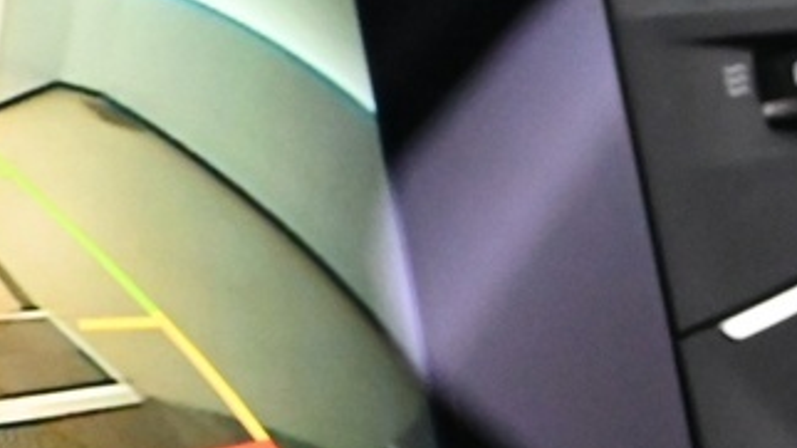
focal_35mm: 174
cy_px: 198
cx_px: -433
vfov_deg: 7.0
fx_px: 3677
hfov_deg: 11.8
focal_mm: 22
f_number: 4
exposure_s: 1/50
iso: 3200
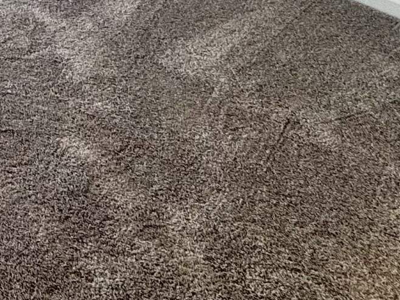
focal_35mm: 64
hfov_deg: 22.0
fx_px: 740
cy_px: -270
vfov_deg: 17.6
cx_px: -276
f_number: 2.2
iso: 50
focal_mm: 2.22
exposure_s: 1/120
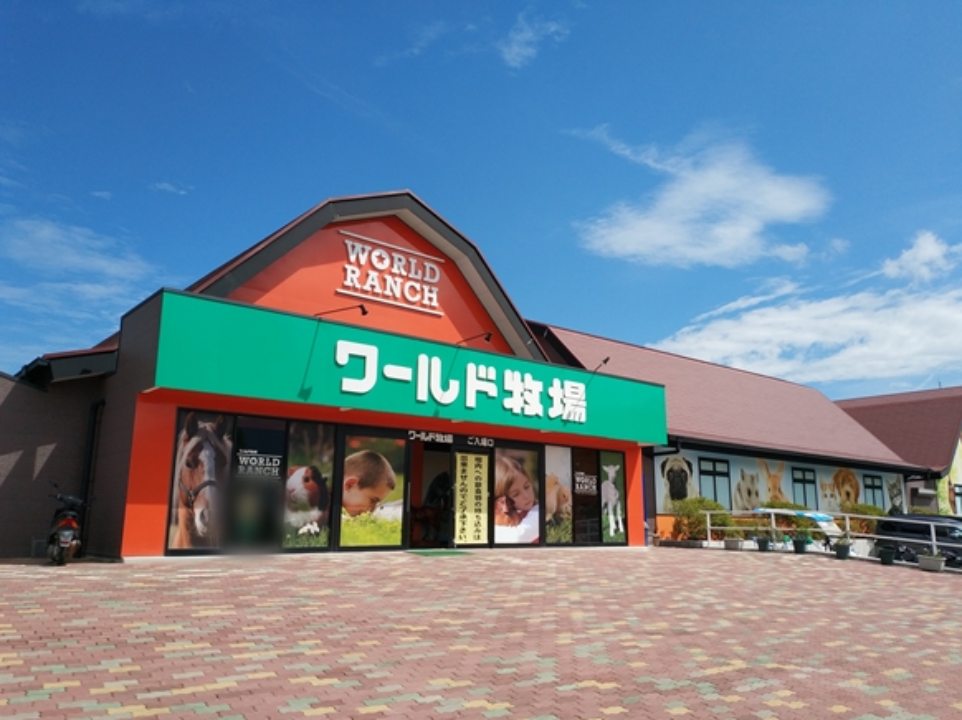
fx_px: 917
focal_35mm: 33
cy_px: 368
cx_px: 473
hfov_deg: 55.4
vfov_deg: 42.9
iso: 101
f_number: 2
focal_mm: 4.5
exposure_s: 1/1961
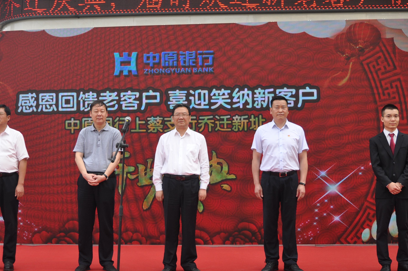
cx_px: 177
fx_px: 577
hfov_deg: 38.9
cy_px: 133
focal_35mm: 51
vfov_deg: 26.4
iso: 400
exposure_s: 1/1000
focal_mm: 22
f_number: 4.5
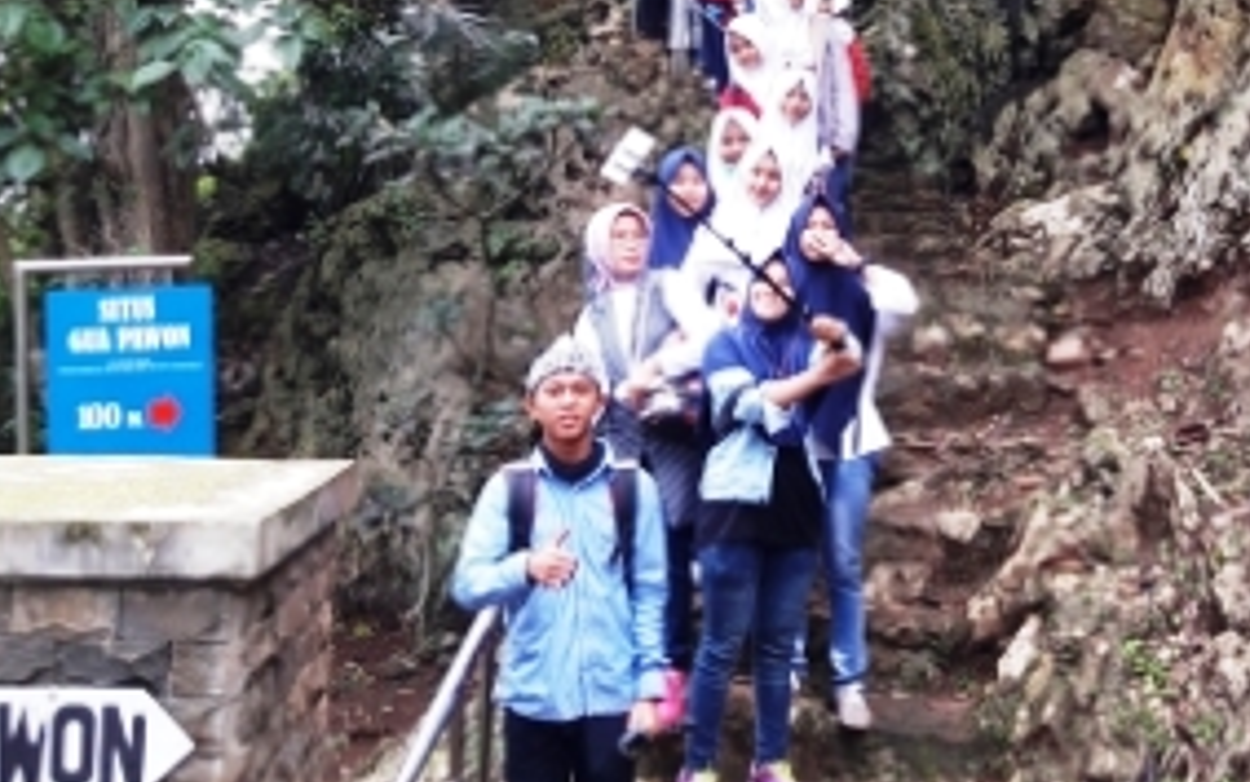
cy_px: 334
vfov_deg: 28.0
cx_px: 669
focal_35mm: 46
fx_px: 1567
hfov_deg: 43.5
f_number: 1.9
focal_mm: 3.7
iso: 50
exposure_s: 1/100
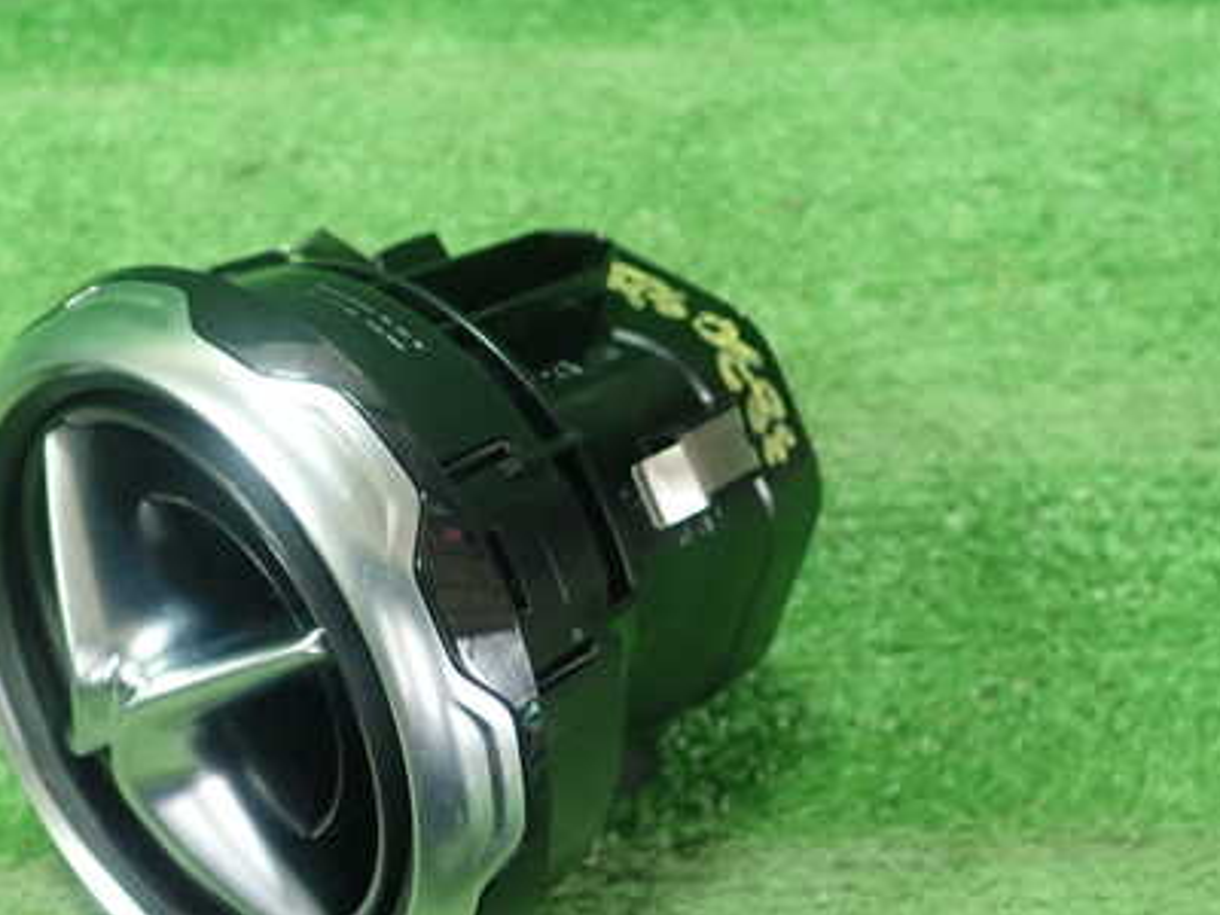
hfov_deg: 41.5
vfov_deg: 32.1
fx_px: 1586
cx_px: 400
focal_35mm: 45
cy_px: 558
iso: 500
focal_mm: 5.5
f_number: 2.3
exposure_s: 1/125
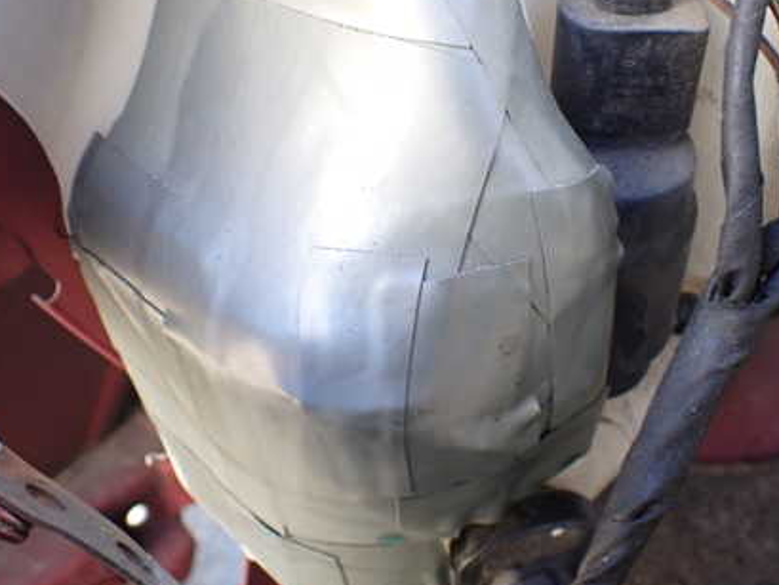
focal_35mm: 44
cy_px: 265
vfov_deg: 32.9
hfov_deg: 42.6
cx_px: 488
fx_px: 990
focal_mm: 5.4
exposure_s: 1/125
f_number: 2.3
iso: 250
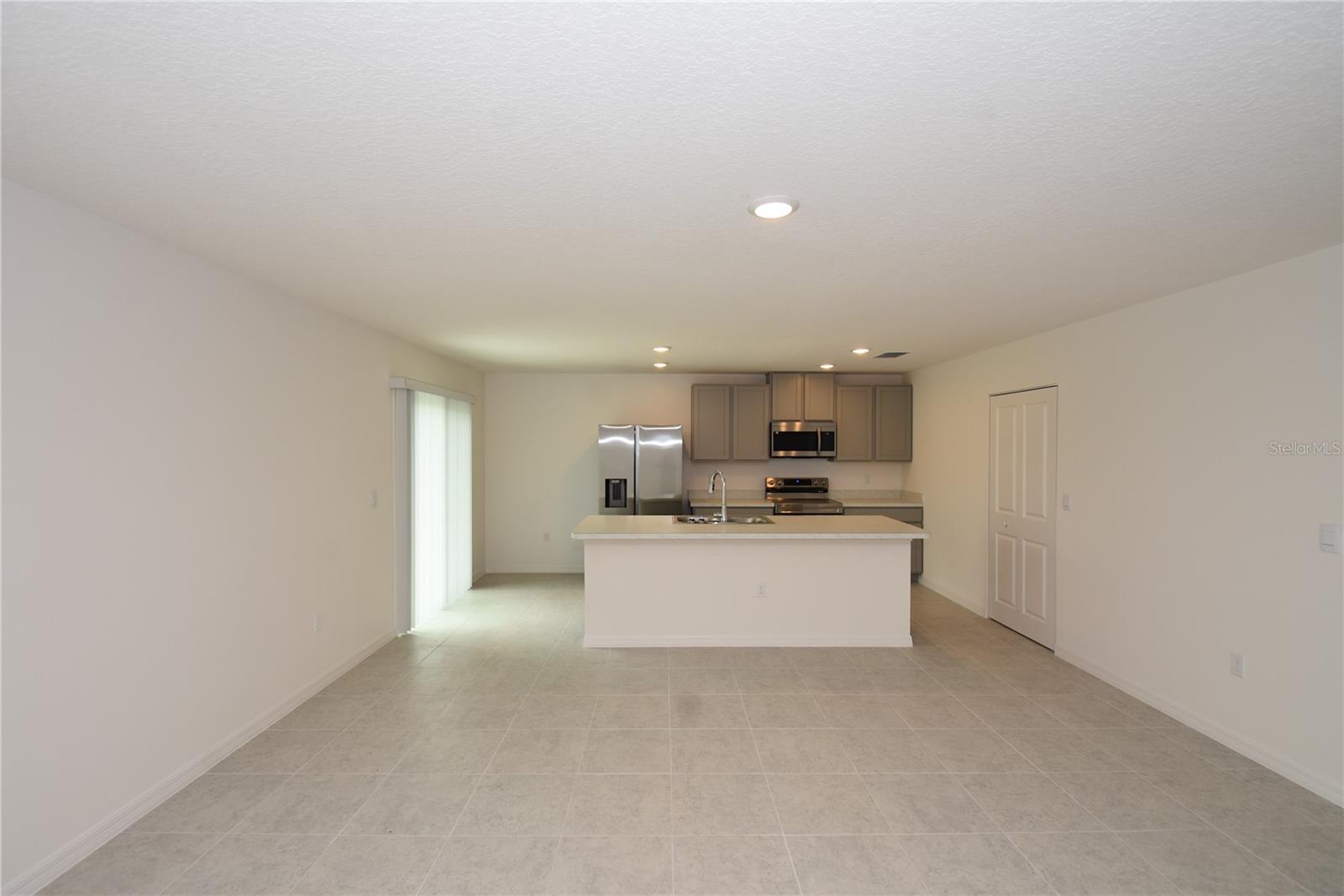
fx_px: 560
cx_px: 672
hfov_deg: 100.4
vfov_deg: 77.3
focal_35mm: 15
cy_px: 448
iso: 200
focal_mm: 10
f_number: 5
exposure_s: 1/100
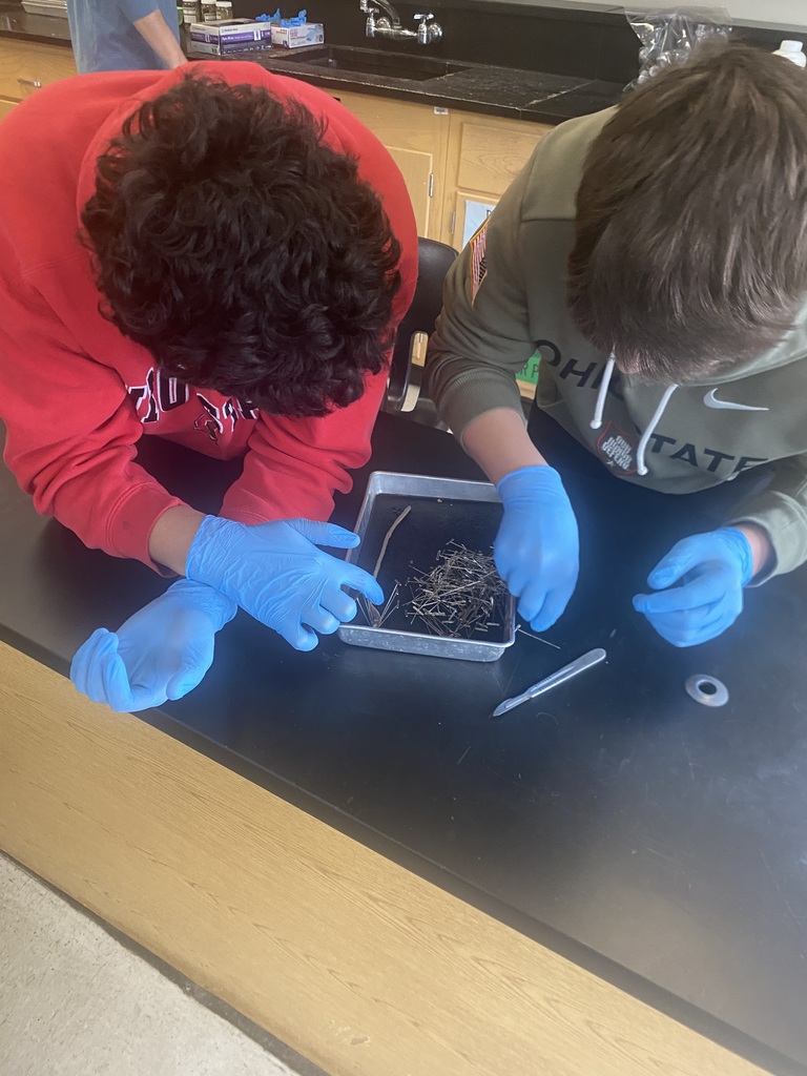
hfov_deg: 53.1
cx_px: 404
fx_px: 808
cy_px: 538
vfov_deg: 67.3
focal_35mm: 26
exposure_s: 1/60
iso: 200
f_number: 1.8
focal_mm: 4.25
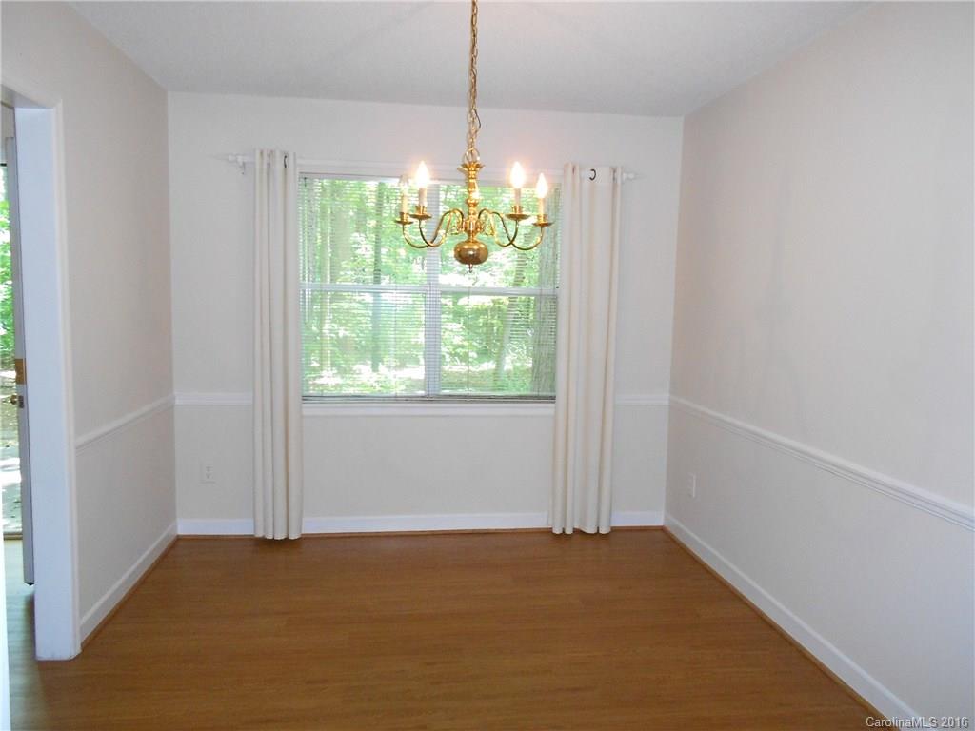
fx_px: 732
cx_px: 488
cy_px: 366
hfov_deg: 67.3
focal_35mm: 26
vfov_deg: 53.1
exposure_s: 1/30
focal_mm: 4.6
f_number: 3.2
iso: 400
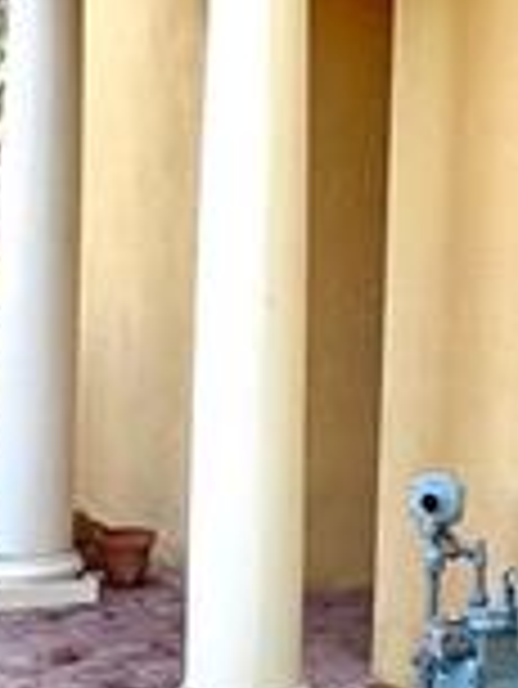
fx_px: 2032
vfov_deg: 18.6
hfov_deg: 14.1
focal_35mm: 102
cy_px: -45
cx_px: 622
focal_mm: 1.57
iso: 32
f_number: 1.8
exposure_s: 1/135
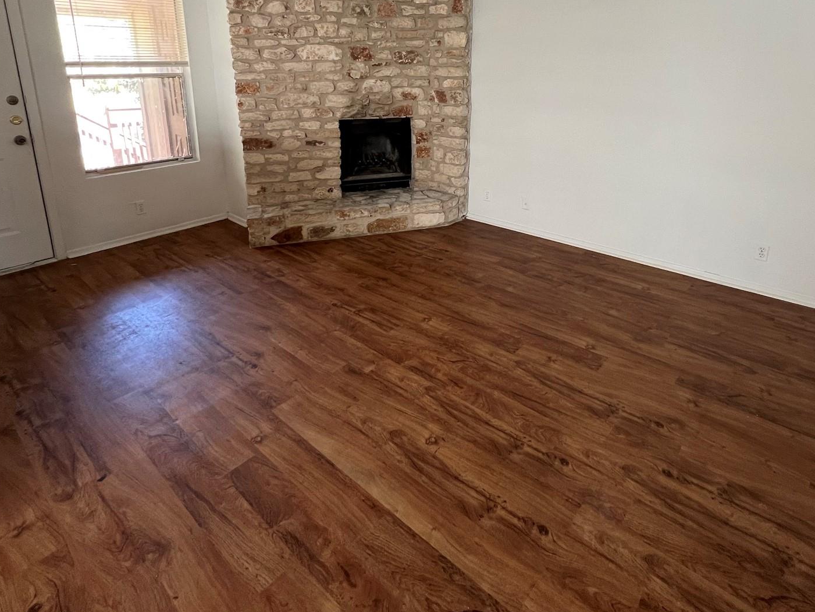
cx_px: 429
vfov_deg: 65.9
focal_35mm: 19
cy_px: 182
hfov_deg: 84.6
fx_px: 447
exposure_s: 1/60
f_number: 1.8
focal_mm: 1.57
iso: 160
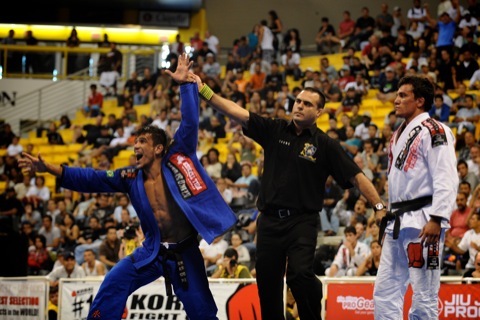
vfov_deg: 14.4
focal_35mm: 95
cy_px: 160
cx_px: 240
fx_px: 1267
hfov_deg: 21.5
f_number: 2.8
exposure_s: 1/400
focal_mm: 95
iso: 1600
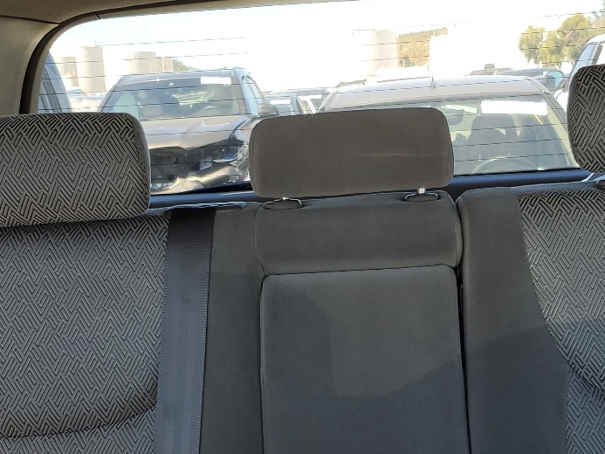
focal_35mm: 60
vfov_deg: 24.0
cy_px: 366
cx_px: 352
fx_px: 1049
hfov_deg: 32.1
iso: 50
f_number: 1.5
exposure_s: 1/227
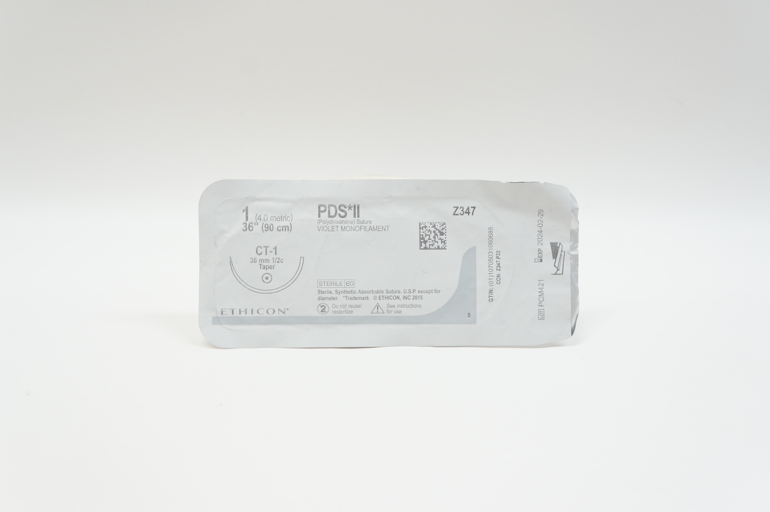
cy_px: 256
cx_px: 385
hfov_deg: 45.0
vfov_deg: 30.8
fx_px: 929
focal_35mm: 44
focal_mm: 29
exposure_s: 1/50
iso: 400
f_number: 6.3
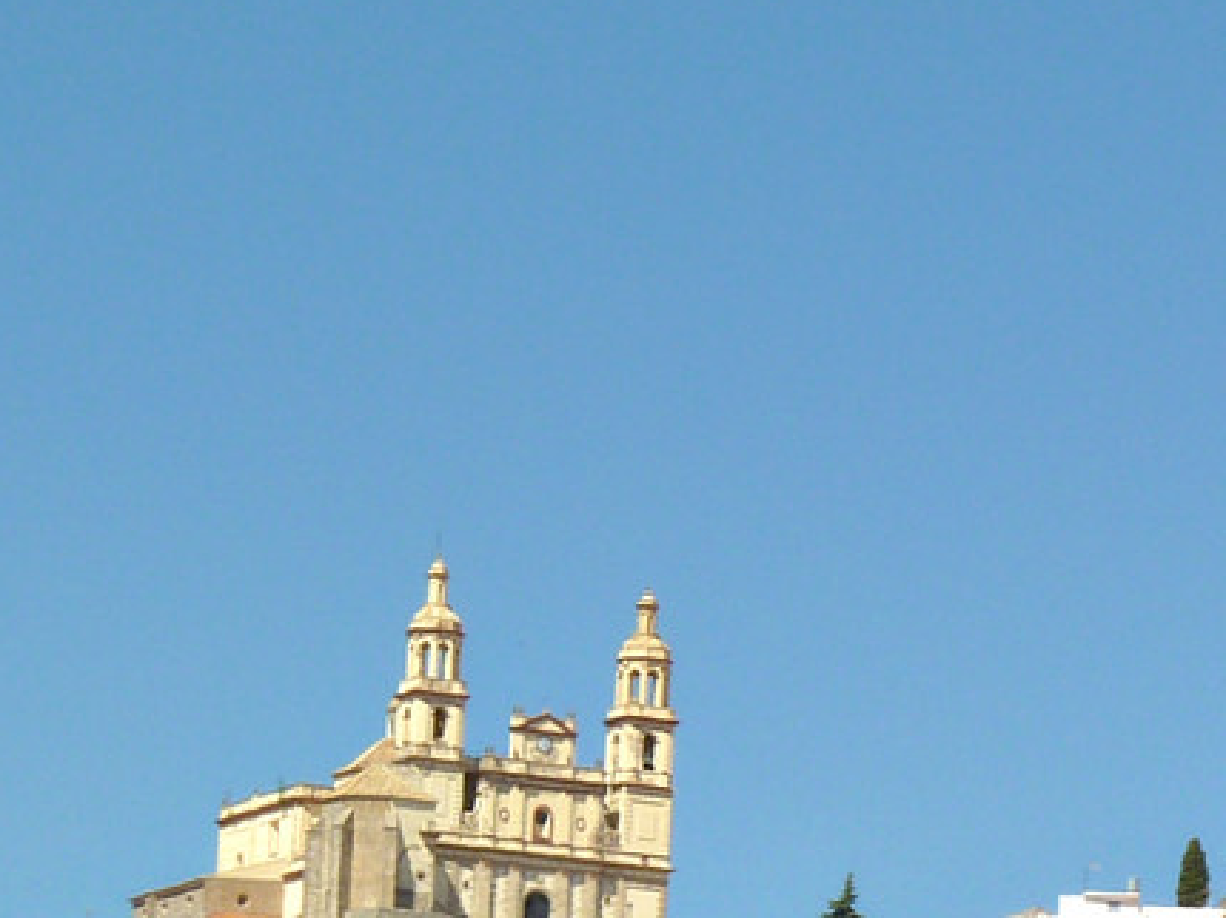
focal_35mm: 259
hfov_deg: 7.6
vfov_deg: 5.7
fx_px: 9168
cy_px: 917
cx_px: 1500
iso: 80
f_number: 6.3
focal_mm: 15.5
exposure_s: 1/500
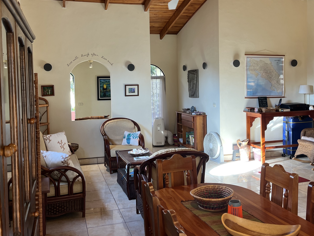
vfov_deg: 38.5
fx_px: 336
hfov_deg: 50.1
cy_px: 96
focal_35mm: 37
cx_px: 165
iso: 64
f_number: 1.6
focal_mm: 5.1
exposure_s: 1/60
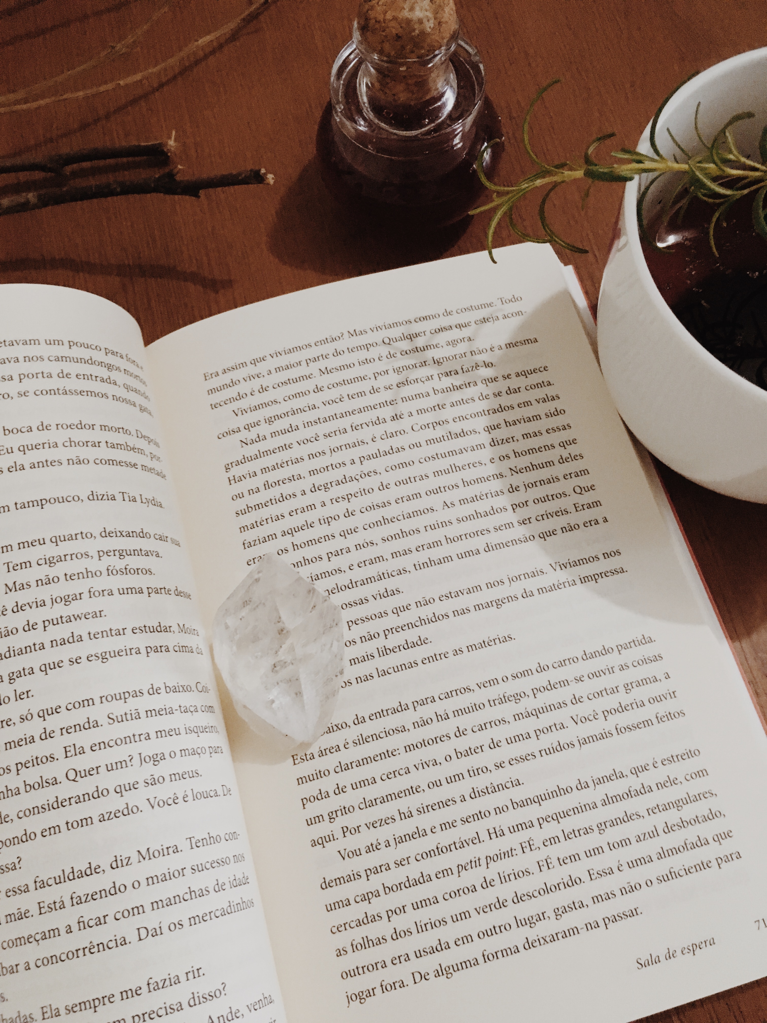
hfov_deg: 48.2
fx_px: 857
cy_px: 512
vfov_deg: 61.7
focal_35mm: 29
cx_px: 384
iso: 200
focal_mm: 4.15
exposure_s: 1/24
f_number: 2.2
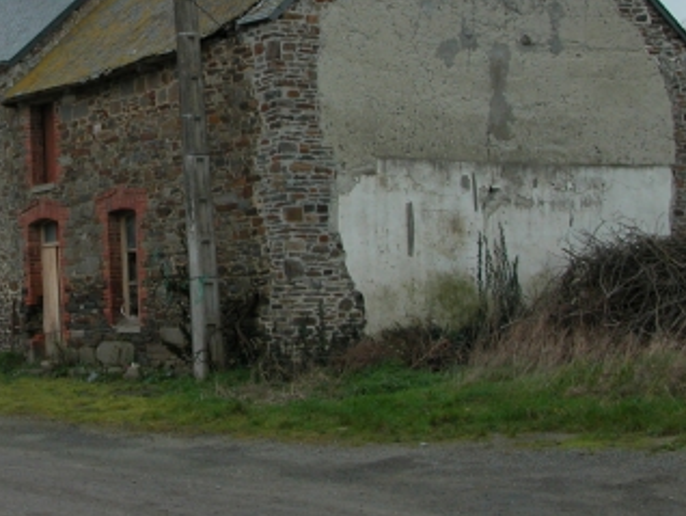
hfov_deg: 25.3
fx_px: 1487
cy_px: 97
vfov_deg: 19.4
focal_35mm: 75
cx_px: 84
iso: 100
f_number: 4.5
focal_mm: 8.9
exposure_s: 1/183
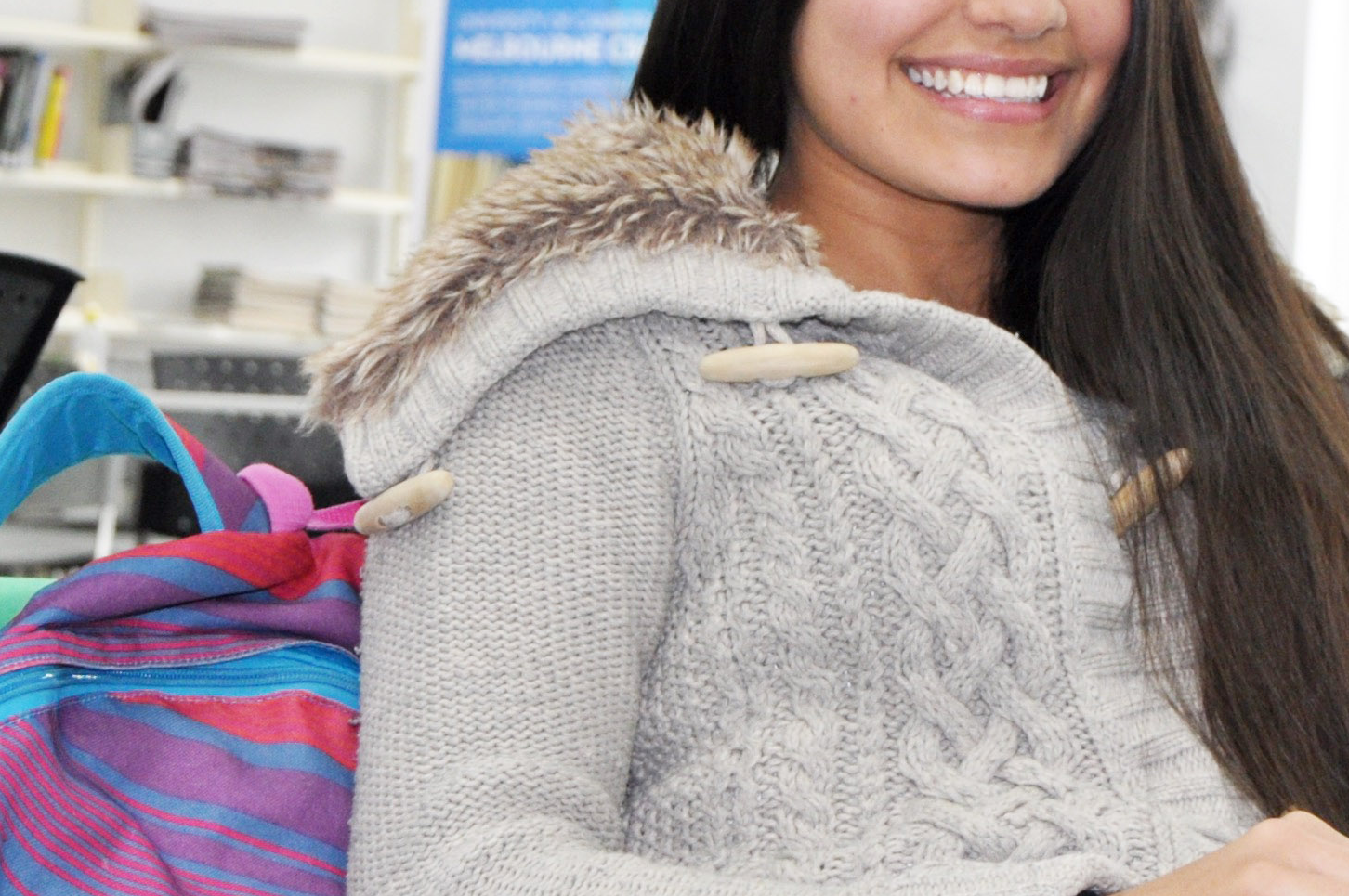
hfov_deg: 16.5
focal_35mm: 124
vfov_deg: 11.0
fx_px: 4642
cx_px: 921
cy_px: 511
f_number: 4
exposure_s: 1/125
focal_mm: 28
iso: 640
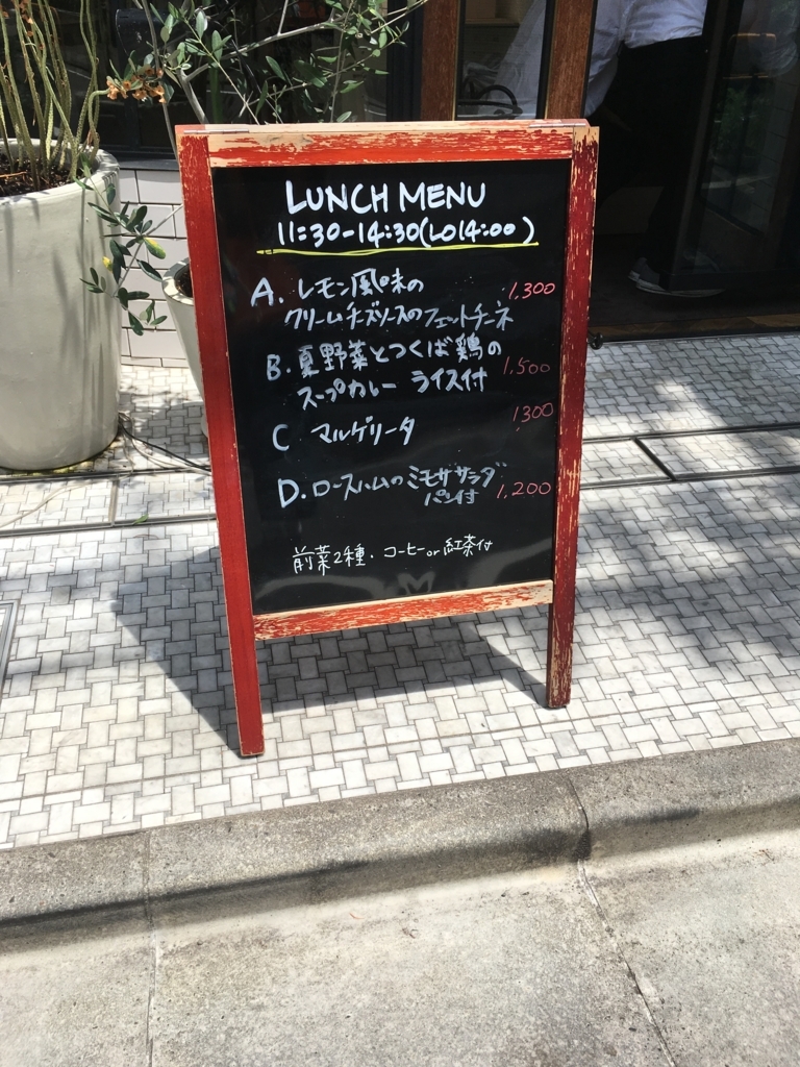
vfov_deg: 61.7
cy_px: 534
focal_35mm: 29
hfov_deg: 48.2
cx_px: 400
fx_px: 894
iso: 25
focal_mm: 4.15
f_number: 2.2
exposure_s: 1/1374
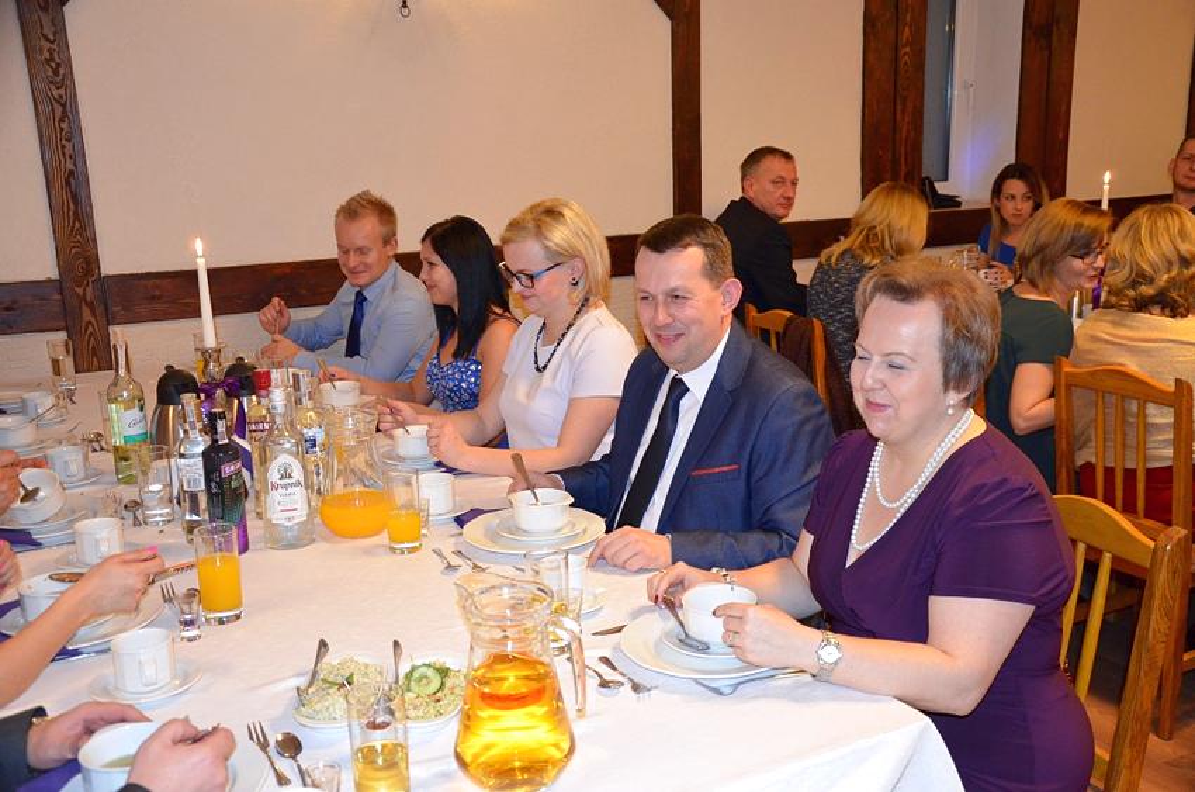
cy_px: 396
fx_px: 1242
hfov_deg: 51.4
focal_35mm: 38
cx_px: 598
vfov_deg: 35.3
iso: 1600
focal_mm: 25
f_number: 4
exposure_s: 1/60
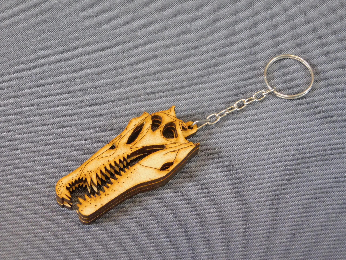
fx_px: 1149
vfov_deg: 12.9
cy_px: 130
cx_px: 173
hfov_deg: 17.1
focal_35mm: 115
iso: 800
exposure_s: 1/6
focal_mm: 20.3
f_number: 4.8
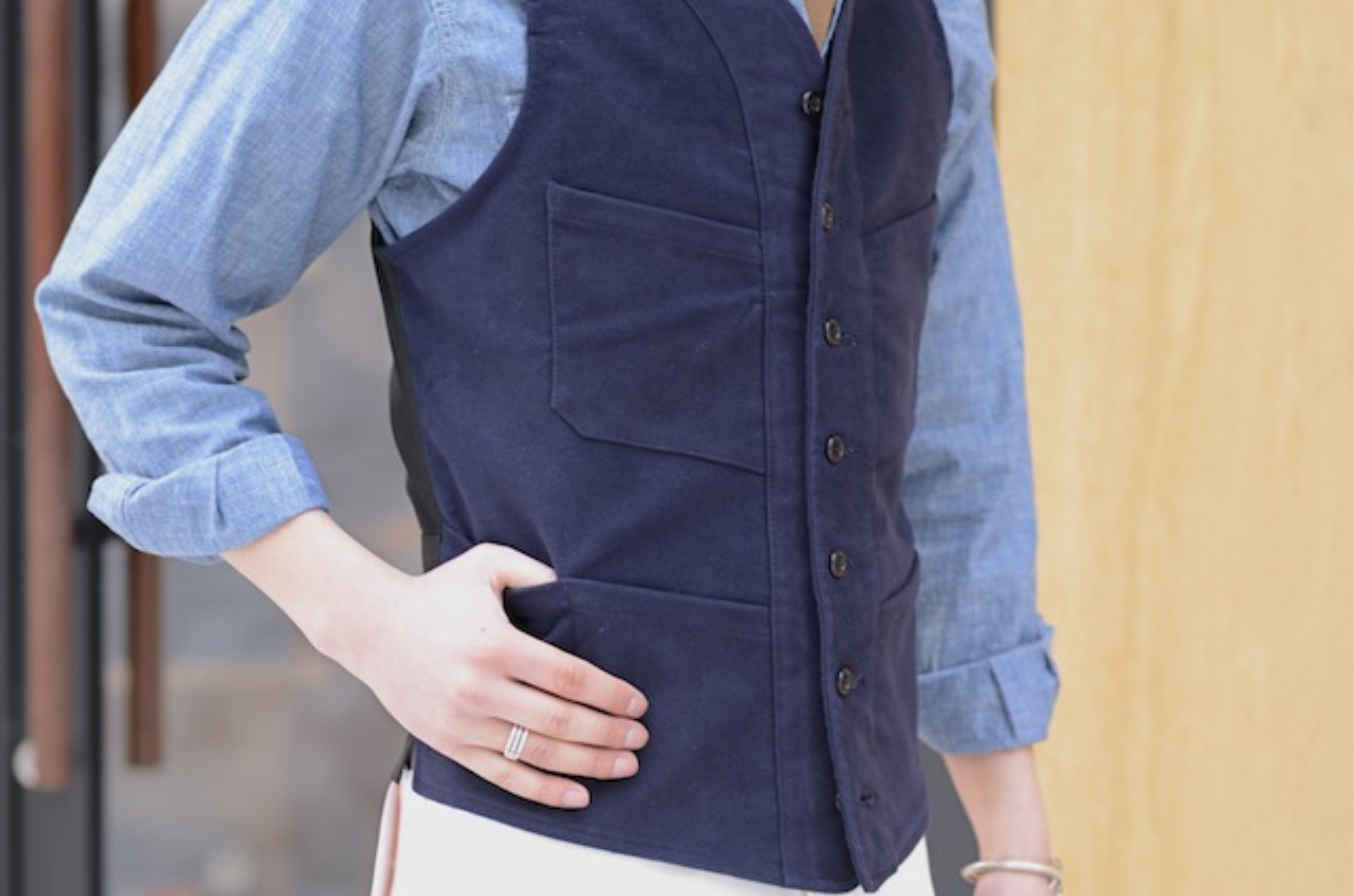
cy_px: 448
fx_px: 4782
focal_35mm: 128
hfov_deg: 16.1
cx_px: 676
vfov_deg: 10.7
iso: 200
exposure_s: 1/50
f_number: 2.8
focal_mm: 85
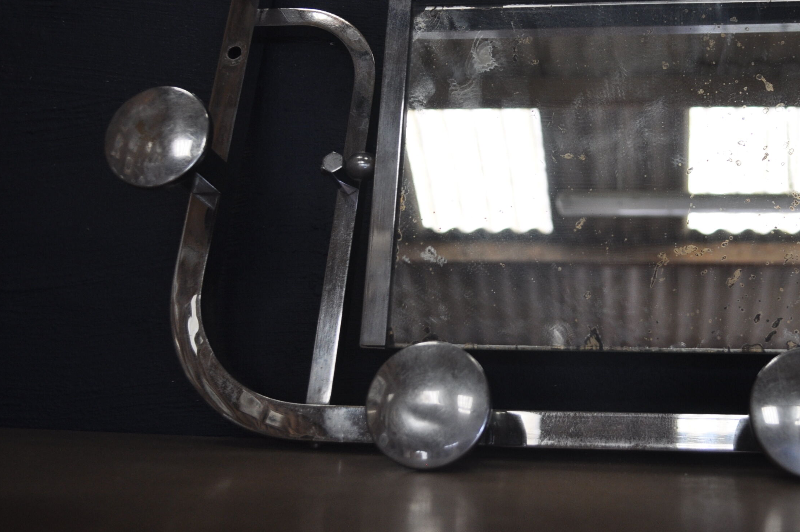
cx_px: 567
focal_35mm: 48
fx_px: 1065
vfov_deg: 27.7
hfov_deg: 40.4
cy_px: 154
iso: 400
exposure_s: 1/60
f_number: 4
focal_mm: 22
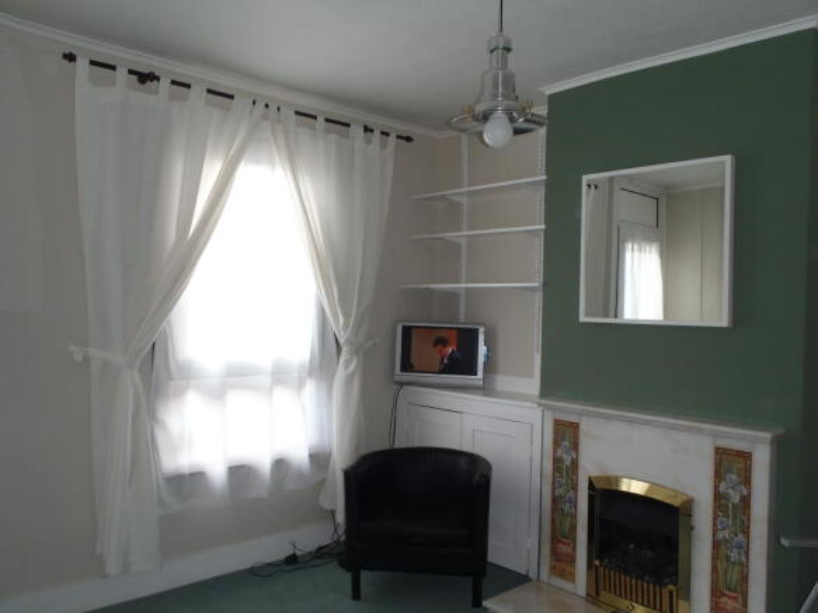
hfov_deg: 63.5
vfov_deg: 49.7
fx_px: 662
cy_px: 306
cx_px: 409
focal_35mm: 28
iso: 125
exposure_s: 1/30
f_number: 3.9
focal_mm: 5
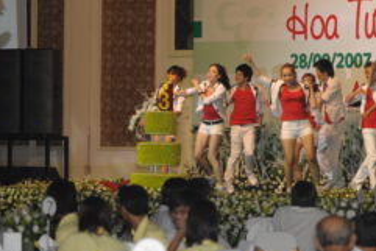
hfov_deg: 10.1
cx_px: 325
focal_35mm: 203
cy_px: 110
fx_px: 2121
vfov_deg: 6.8
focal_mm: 98
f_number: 2.8
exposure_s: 1/125
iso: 400
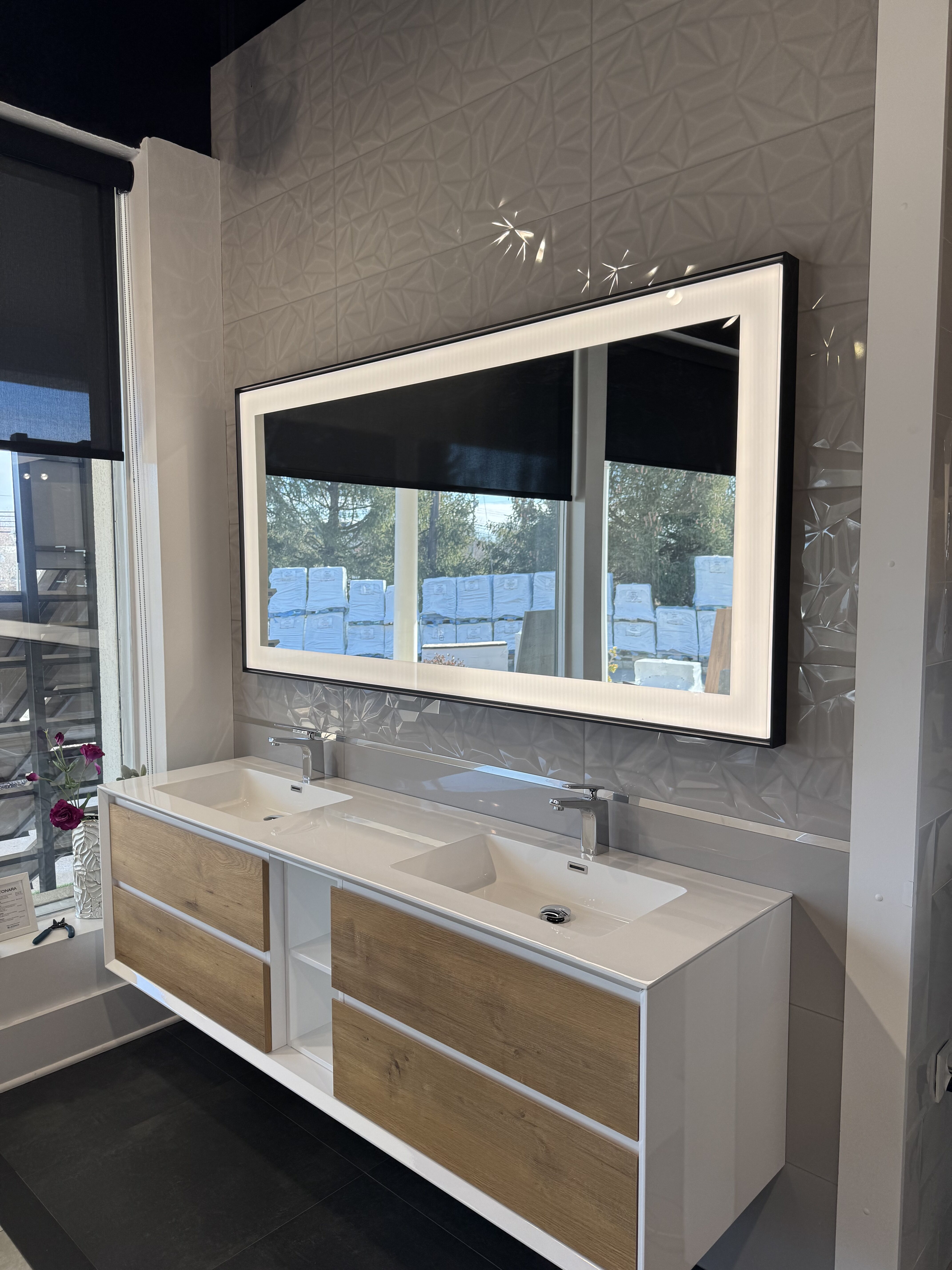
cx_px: 476
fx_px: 880
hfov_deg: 56.8
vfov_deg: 71.6
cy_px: 635
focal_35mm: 24
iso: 80
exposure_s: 1/370
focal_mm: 6.76
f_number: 1.78
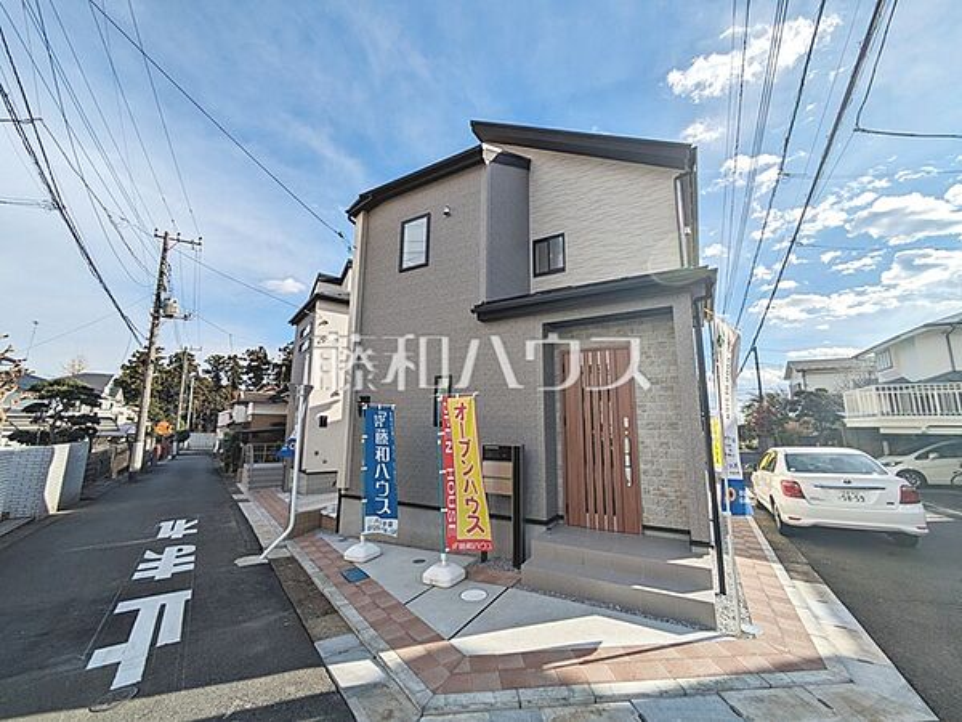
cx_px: 481
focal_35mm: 14
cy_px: 361
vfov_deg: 85.7
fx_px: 389
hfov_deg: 102.1
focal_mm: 1.83
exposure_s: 1/2469
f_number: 2.2
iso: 42
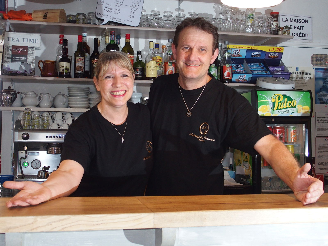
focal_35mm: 42
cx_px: 164
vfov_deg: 34.3
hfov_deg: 44.8
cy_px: 123
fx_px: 398
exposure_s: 1/40
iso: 400
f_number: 2.8
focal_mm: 9
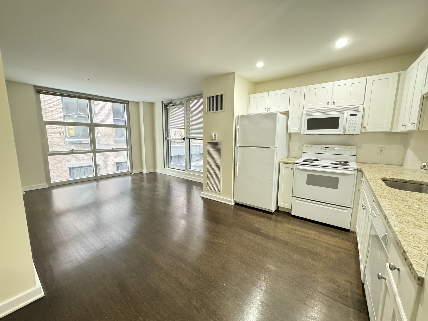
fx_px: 173
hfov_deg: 102.1
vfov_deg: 85.7
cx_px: 214
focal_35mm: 14
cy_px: 160
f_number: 2.2
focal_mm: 2.22
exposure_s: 1/40
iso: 1000
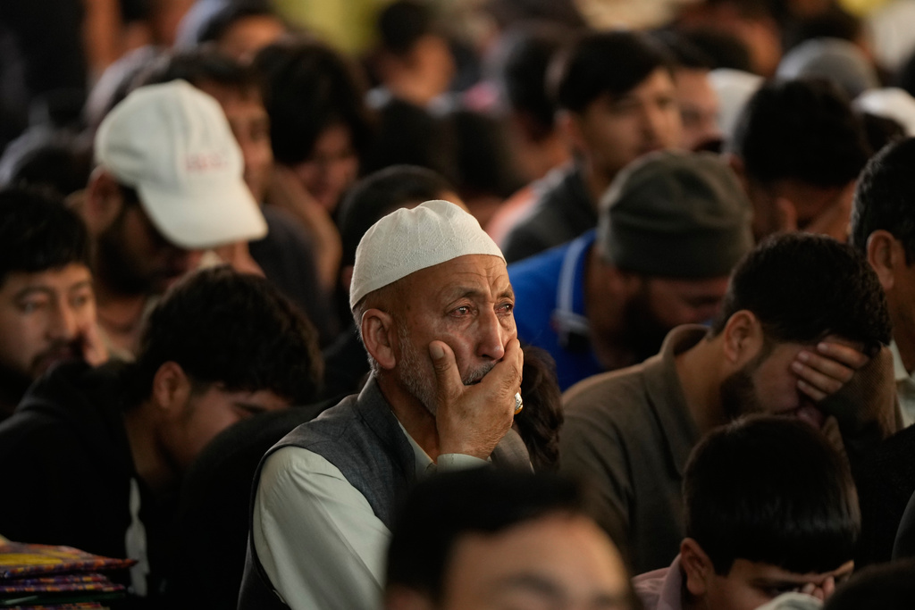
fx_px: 7626
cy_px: 305
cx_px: 458
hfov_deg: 6.9
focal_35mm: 300
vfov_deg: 4.6
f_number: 2.8
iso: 1600
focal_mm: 200
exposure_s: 1/80
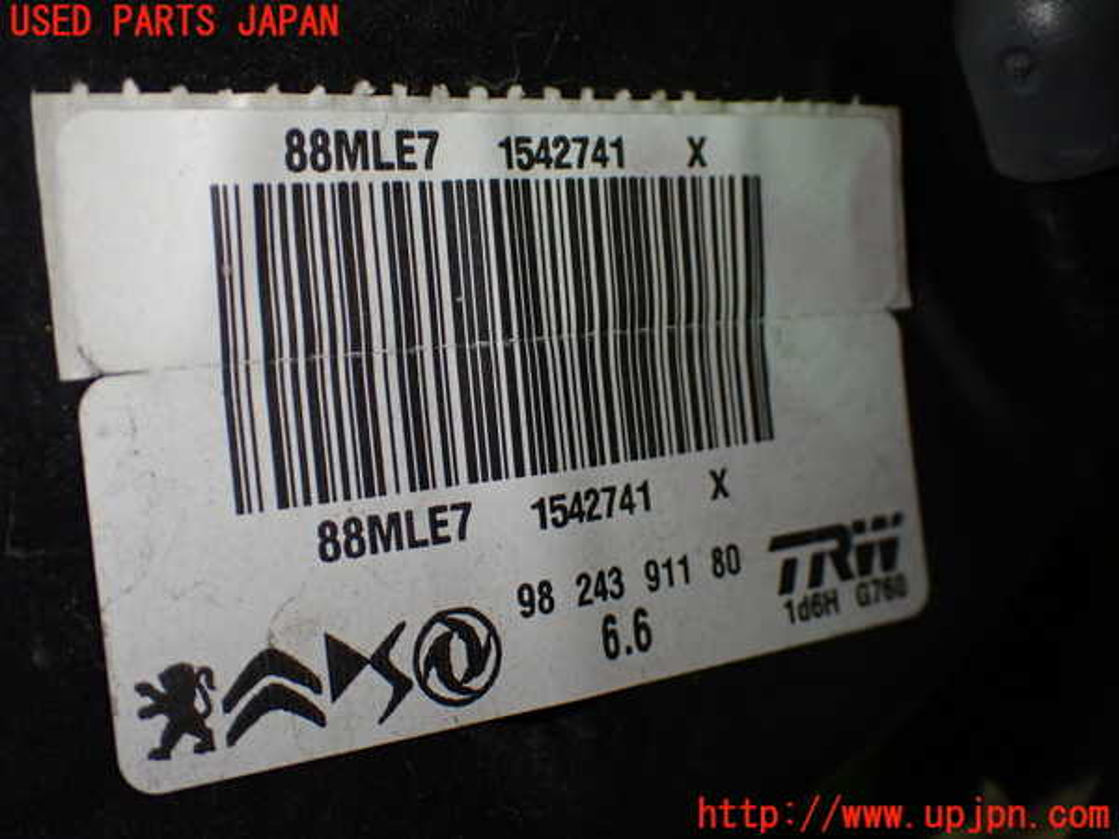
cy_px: 420
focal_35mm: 47
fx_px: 1519
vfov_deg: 30.9
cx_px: 560
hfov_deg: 40.4
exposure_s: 1/200
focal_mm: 8.4
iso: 400
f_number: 3.1
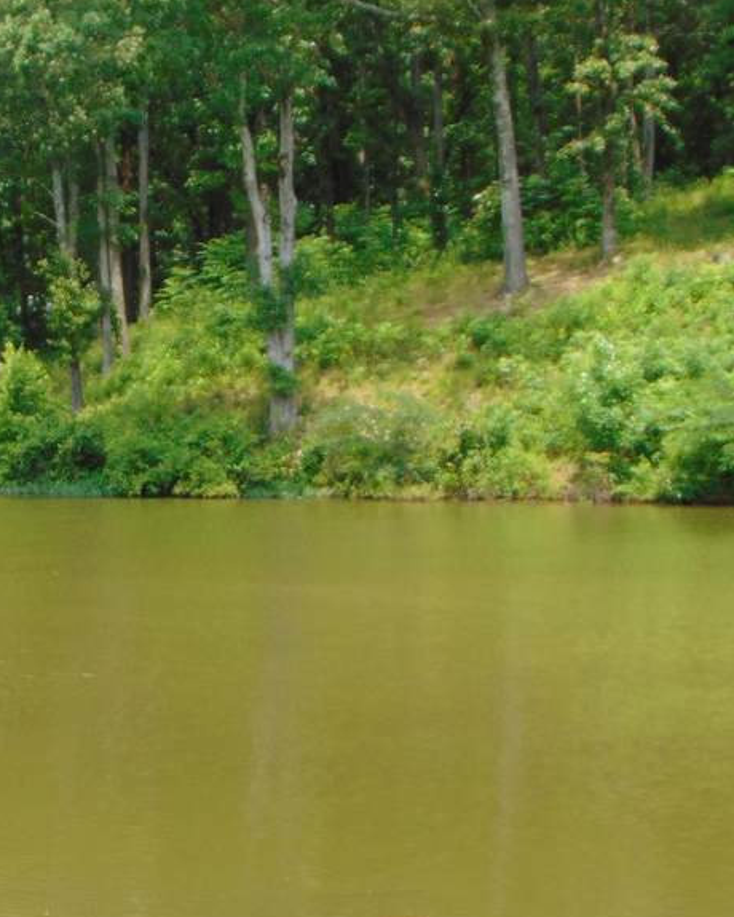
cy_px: 558
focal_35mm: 76
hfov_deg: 19.8
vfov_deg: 25.0
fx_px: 2064
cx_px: 72
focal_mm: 6.3
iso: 80
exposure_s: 1/400
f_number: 3.2
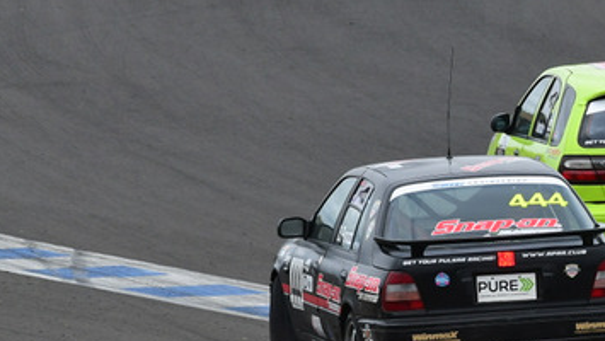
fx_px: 15920
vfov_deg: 1.2
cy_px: 138
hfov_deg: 2.2
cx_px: 677
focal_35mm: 992
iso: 500
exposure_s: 1/640
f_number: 11
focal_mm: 280
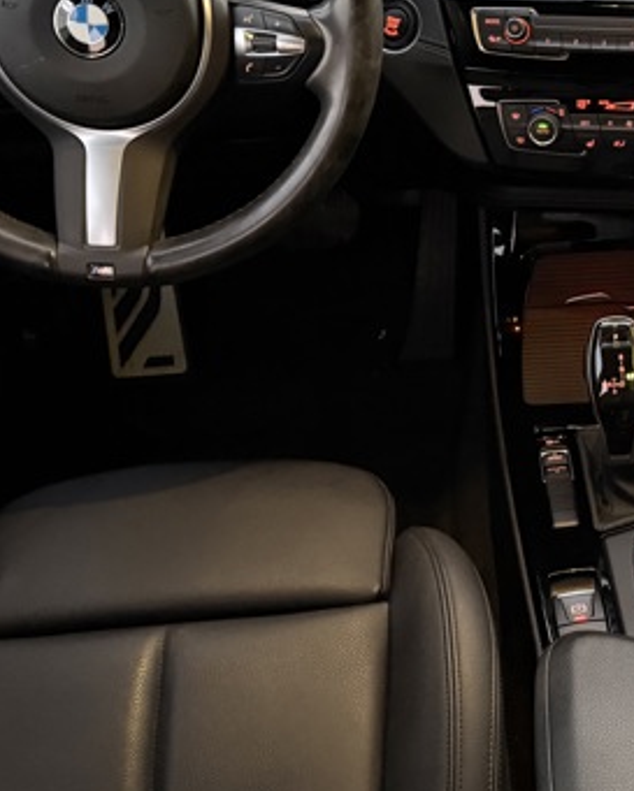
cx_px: 629
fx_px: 1289
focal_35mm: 55
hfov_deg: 26.2
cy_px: 295
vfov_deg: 34.0
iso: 1250
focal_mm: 6.76
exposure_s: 1/29
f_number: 1.78
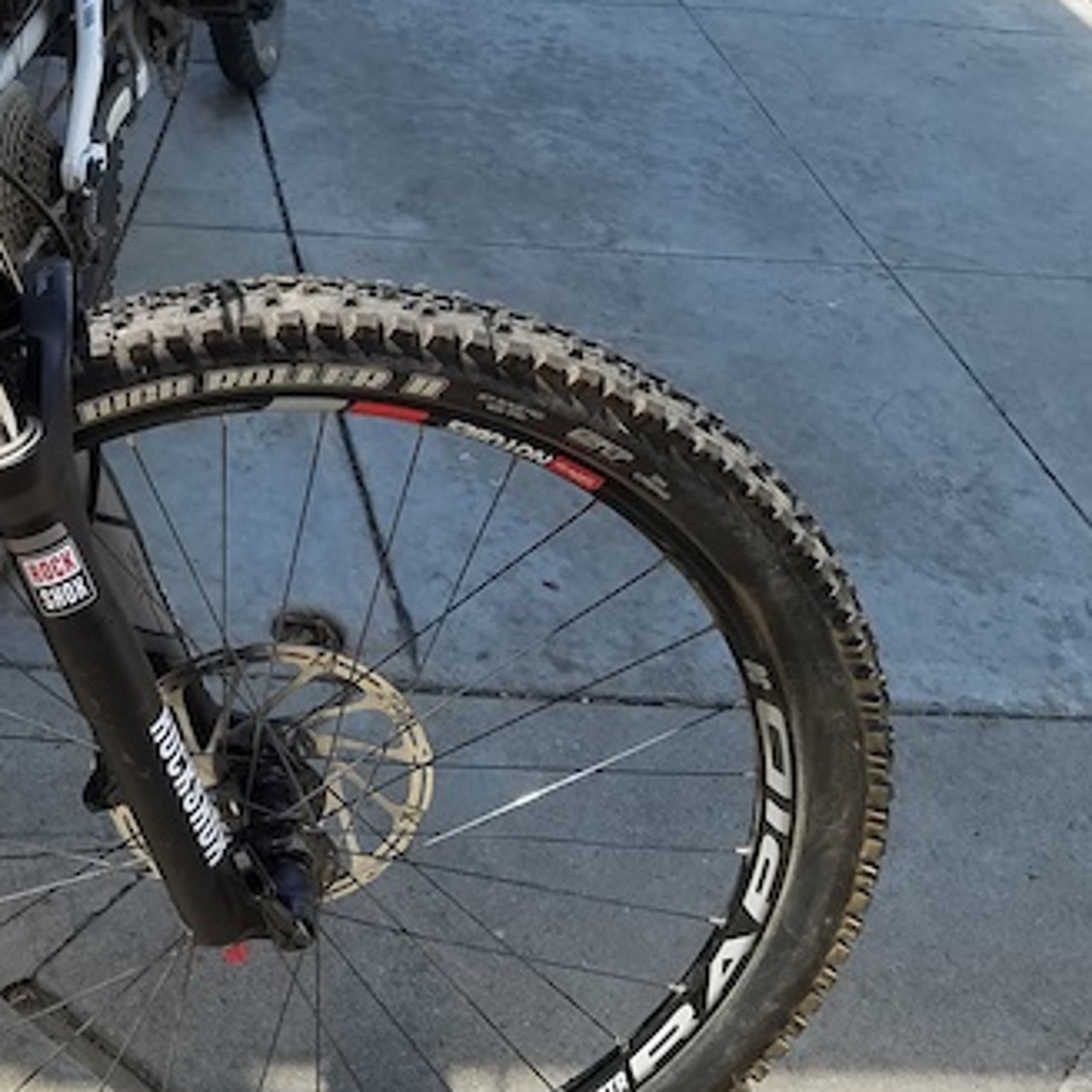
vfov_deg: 30.3
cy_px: 363
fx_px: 1999
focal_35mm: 56
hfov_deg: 29.4
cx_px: 127
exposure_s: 1/1292
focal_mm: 4.2
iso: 50
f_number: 1.7
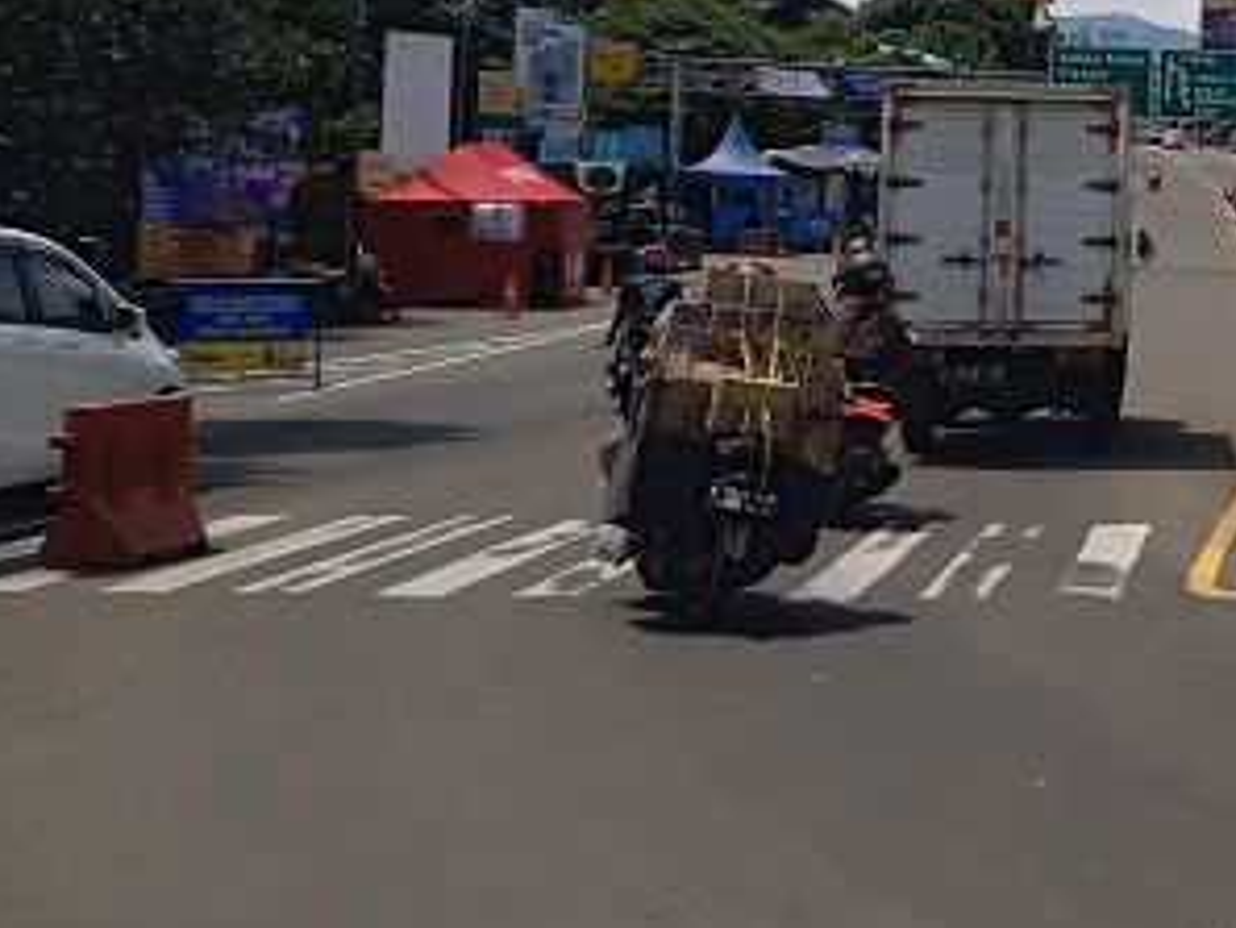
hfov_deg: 26.5
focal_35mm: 66
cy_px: 114
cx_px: 1436
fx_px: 2358
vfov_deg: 21.8
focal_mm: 3.43
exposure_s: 1/1600
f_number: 2.2
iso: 100
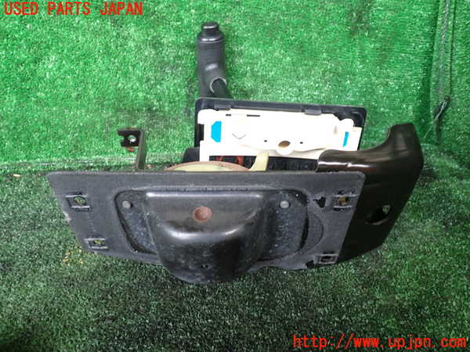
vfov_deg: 46.8
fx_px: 407
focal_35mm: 30
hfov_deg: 60.0
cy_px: 176
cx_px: 235
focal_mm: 5.4
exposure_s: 1/40
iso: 200
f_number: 2.3
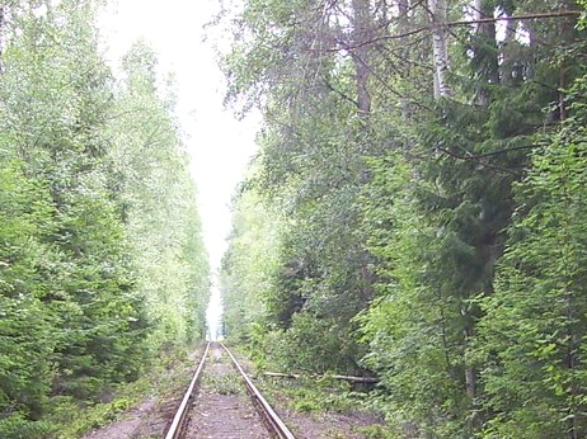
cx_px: 417
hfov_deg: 17.8
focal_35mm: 110
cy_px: 495
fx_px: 1864
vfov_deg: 13.2
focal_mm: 5.7
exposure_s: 1/40
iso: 80
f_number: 2.9
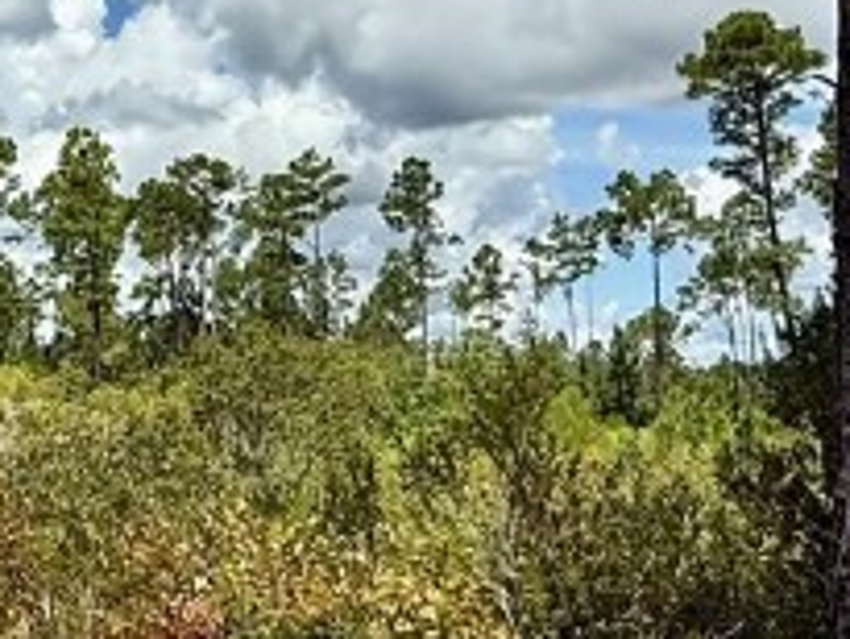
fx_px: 1720
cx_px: 54
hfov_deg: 26.6
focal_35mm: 70
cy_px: 75
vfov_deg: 20.6
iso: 50
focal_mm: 2.22
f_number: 2.2
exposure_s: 1/3460
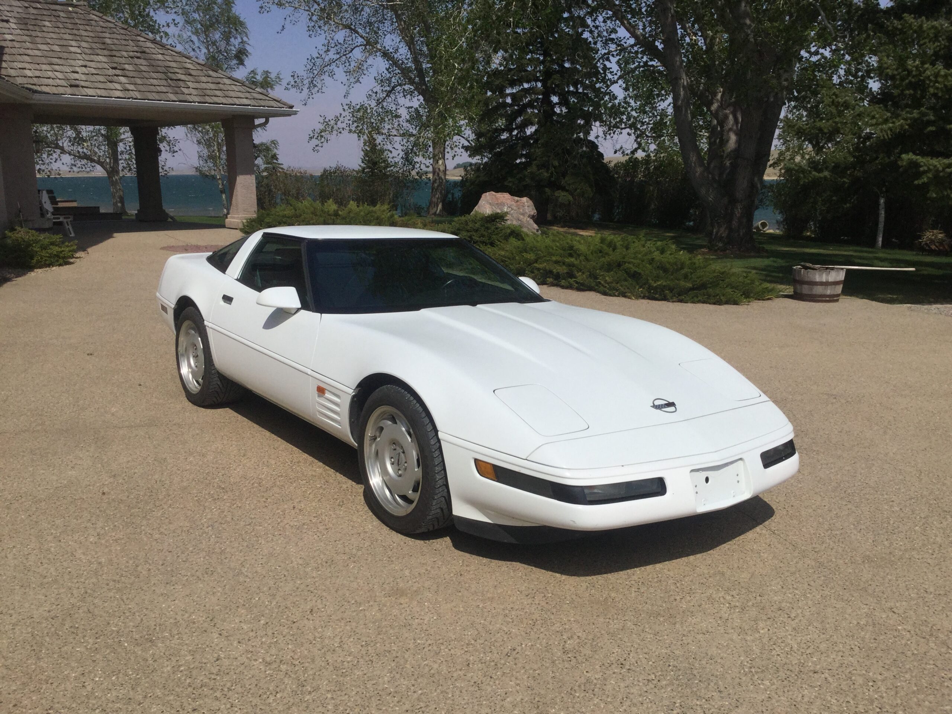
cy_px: 357
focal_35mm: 31
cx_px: 476
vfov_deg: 45.4
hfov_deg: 58.4
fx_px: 853
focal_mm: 3.3
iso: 25
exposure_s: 1/4525
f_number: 2.4
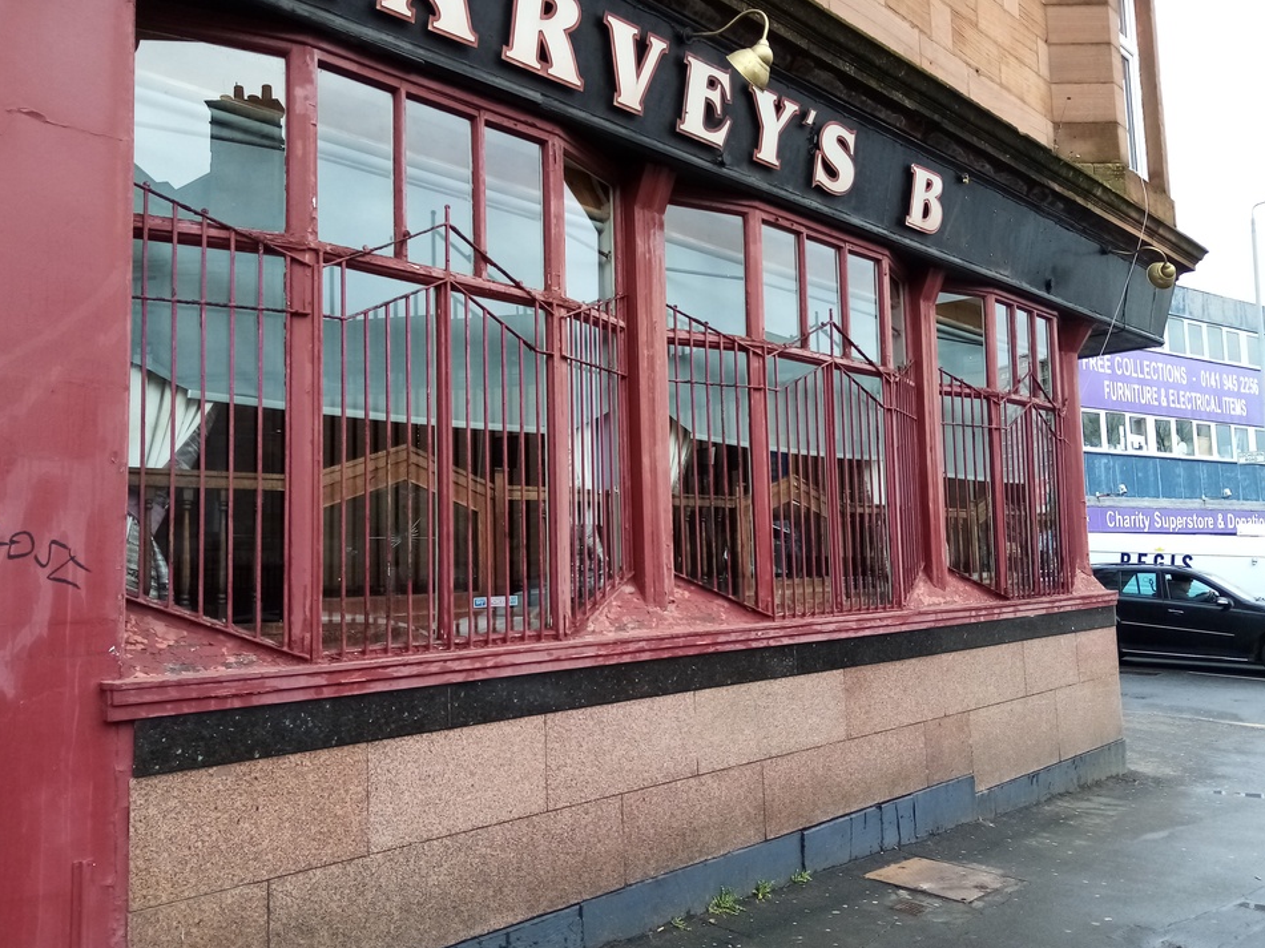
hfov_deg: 63.4
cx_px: 603
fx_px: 1023
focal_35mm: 28
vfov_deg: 49.7
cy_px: 468
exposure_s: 1/104
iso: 105
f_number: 1.8
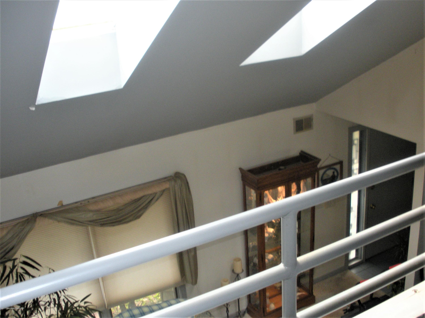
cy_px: 159
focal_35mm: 35
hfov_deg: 52.6
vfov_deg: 40.7
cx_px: 212
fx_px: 430
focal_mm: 6.3
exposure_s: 1/67.5
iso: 200
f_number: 3.5
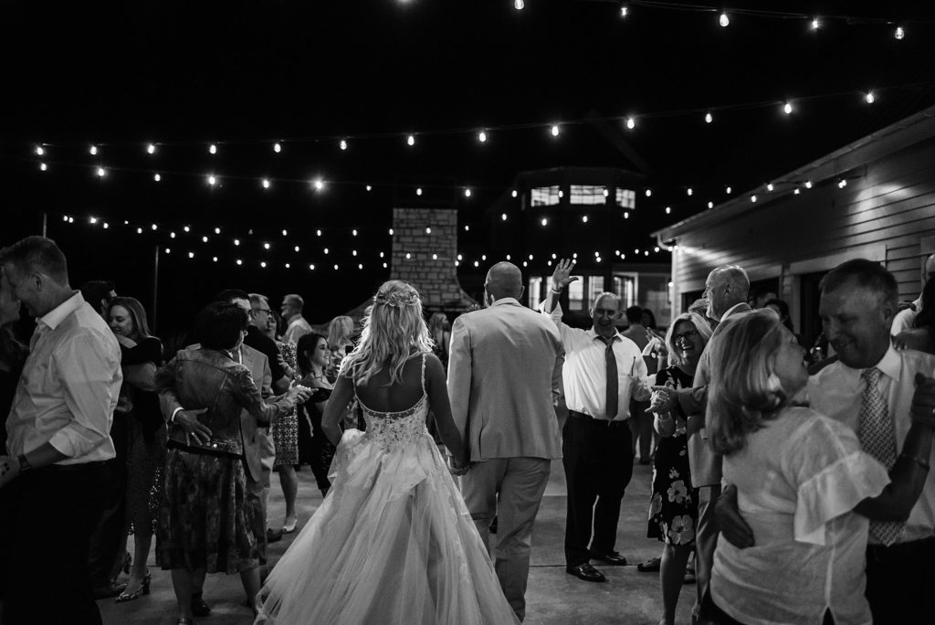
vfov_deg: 37.9
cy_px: 312
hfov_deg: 54.4
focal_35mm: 35
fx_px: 910
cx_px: 468
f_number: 1.8
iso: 1600
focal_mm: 35
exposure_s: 1/160
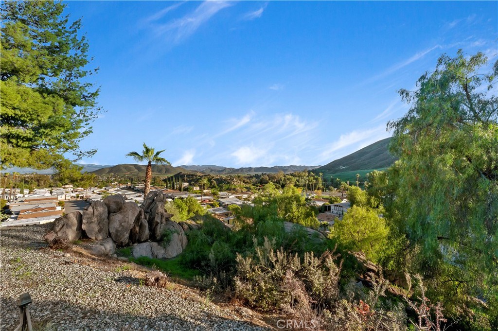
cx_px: 249
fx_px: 194
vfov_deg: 81.1
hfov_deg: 104.3
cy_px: 166
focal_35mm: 14
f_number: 22
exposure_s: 1/100
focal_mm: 14
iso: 800
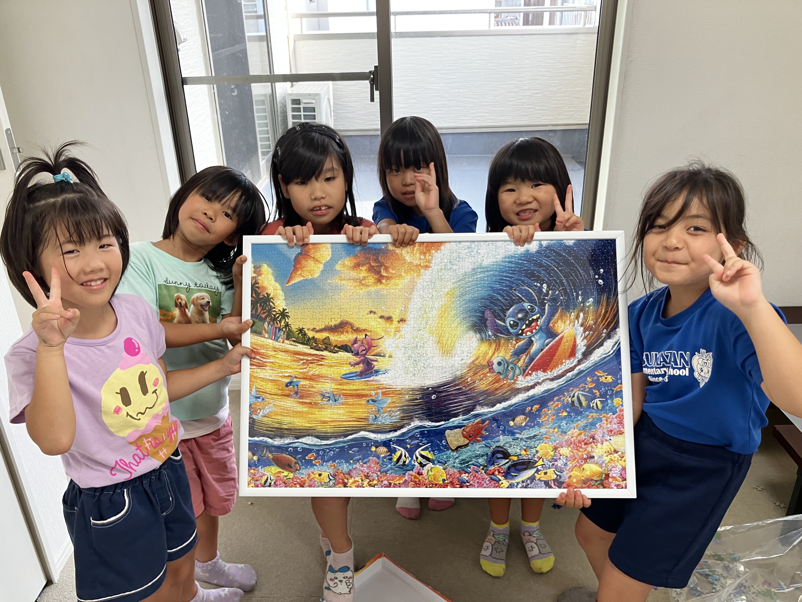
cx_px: 401
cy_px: 301
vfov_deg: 49.7
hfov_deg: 63.4
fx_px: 649
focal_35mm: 28
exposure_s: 1/91
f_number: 1.8
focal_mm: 3.99
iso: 80
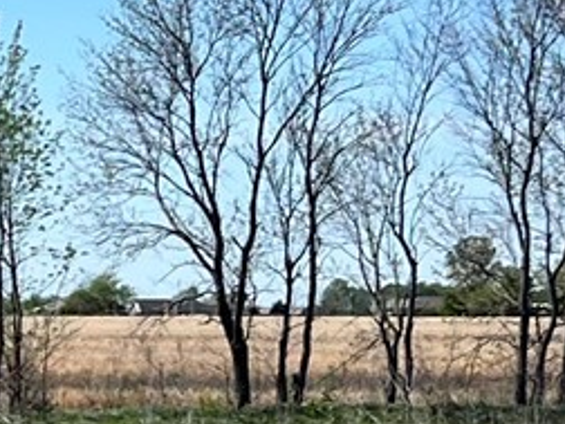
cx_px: -475
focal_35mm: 198
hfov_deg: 9.5
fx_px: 3232
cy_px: 523
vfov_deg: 7.4
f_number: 1.5
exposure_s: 1/5319
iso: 50
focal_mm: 5.7
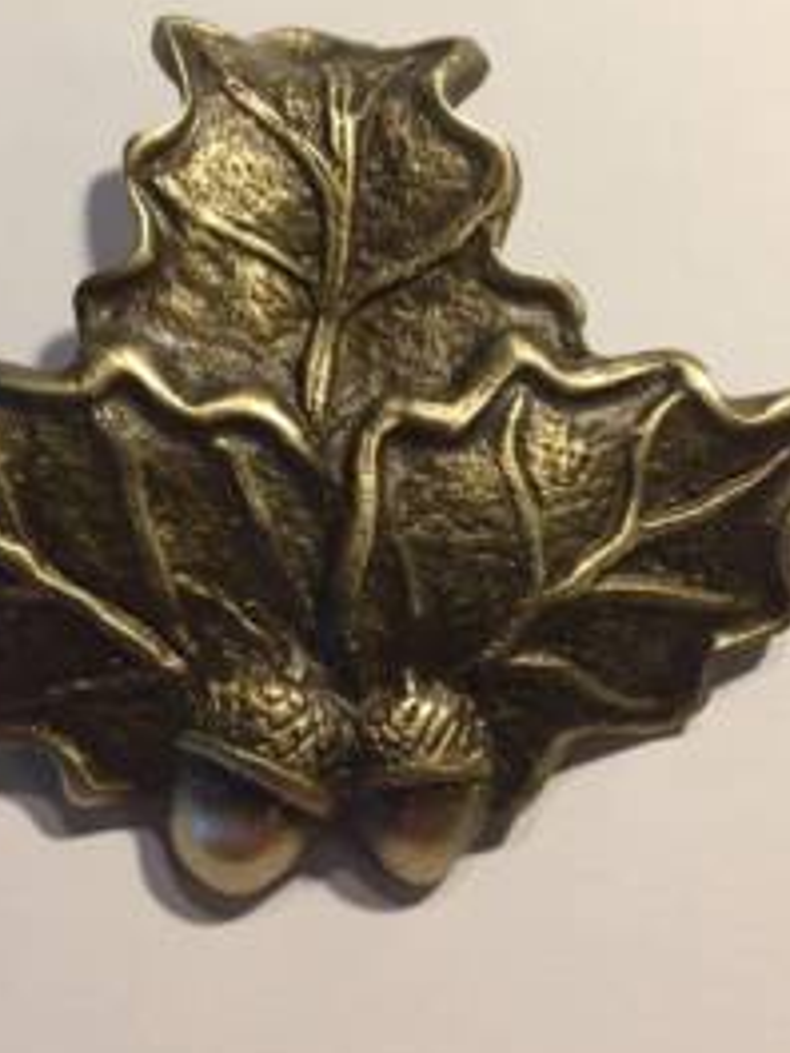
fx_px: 1339
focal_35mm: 44
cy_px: 439
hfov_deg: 32.8
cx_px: 343
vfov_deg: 42.8
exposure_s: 1/33
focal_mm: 4.15
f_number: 2.2
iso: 250
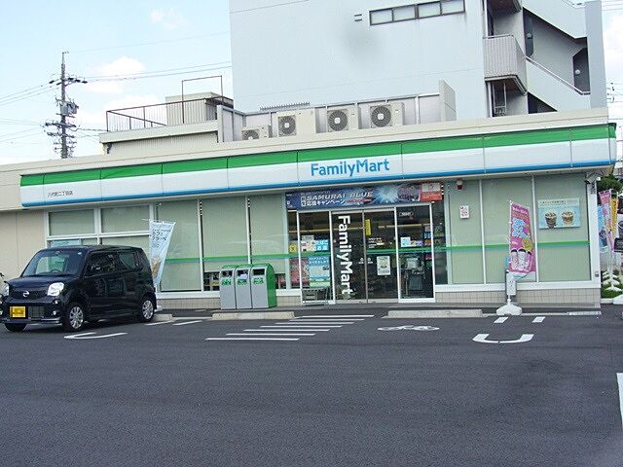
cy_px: 234
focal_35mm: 45
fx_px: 810
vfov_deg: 32.2
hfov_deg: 42.1
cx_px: 312
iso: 80
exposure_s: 1/160
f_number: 6.3
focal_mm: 7.5
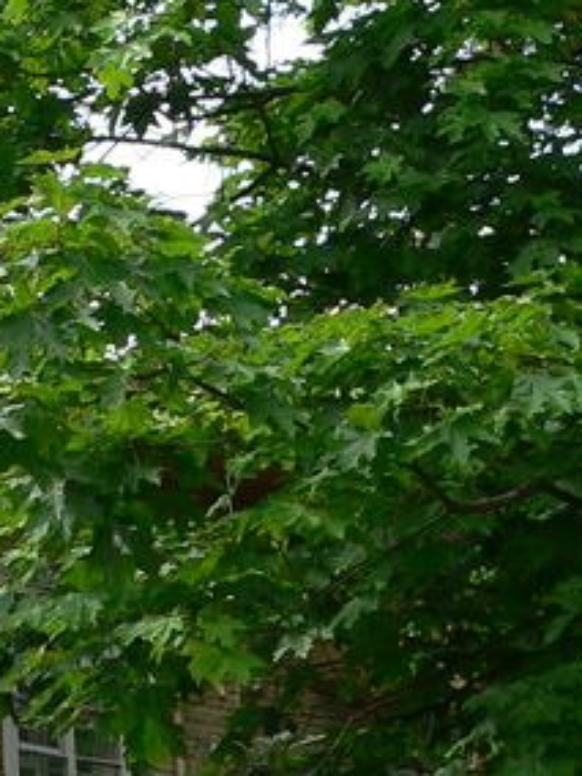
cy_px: 465
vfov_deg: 14.6
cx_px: -475
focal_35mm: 135
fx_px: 3026
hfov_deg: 10.3
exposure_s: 1/200
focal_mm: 6
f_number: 4
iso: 80
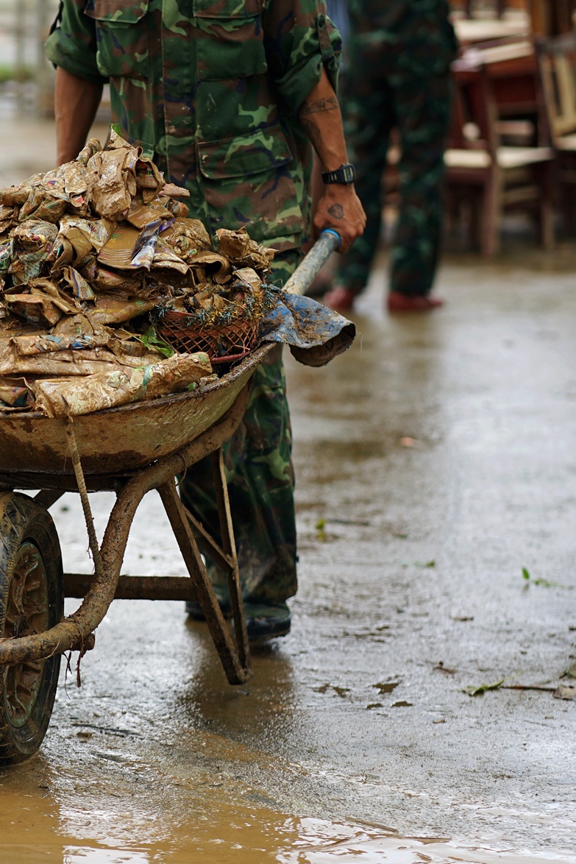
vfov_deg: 14.7
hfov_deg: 9.9
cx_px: 135
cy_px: 305
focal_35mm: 139
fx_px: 3335
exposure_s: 1/1000
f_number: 2.5
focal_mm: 85
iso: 200
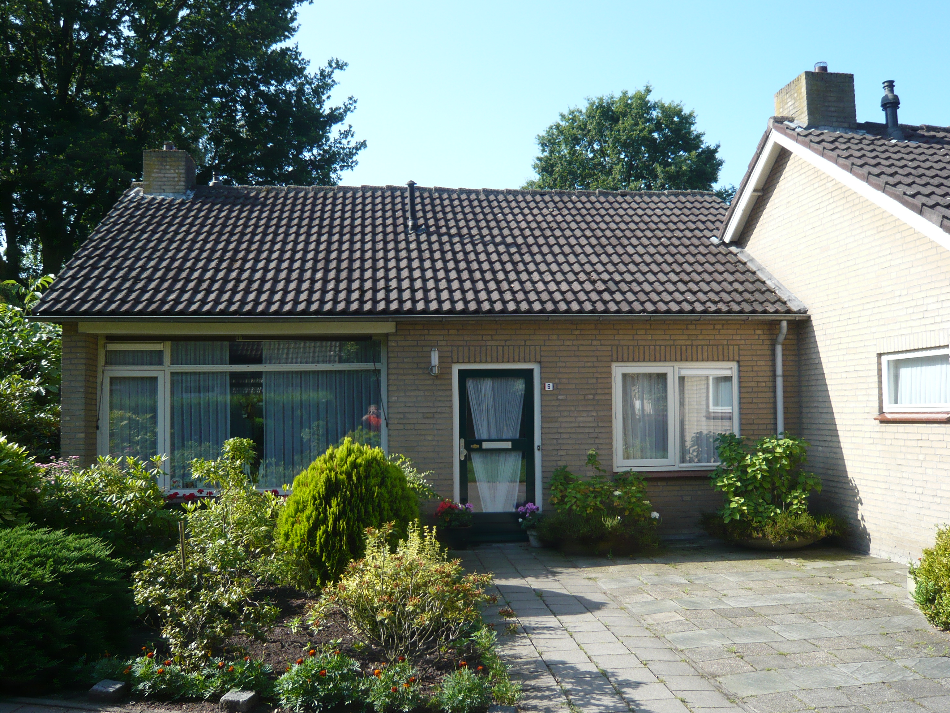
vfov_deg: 44.2
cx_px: 475
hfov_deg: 56.8
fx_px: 878
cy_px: 356
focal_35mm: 32
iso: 100
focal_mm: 5.2
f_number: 3
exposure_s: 1/500
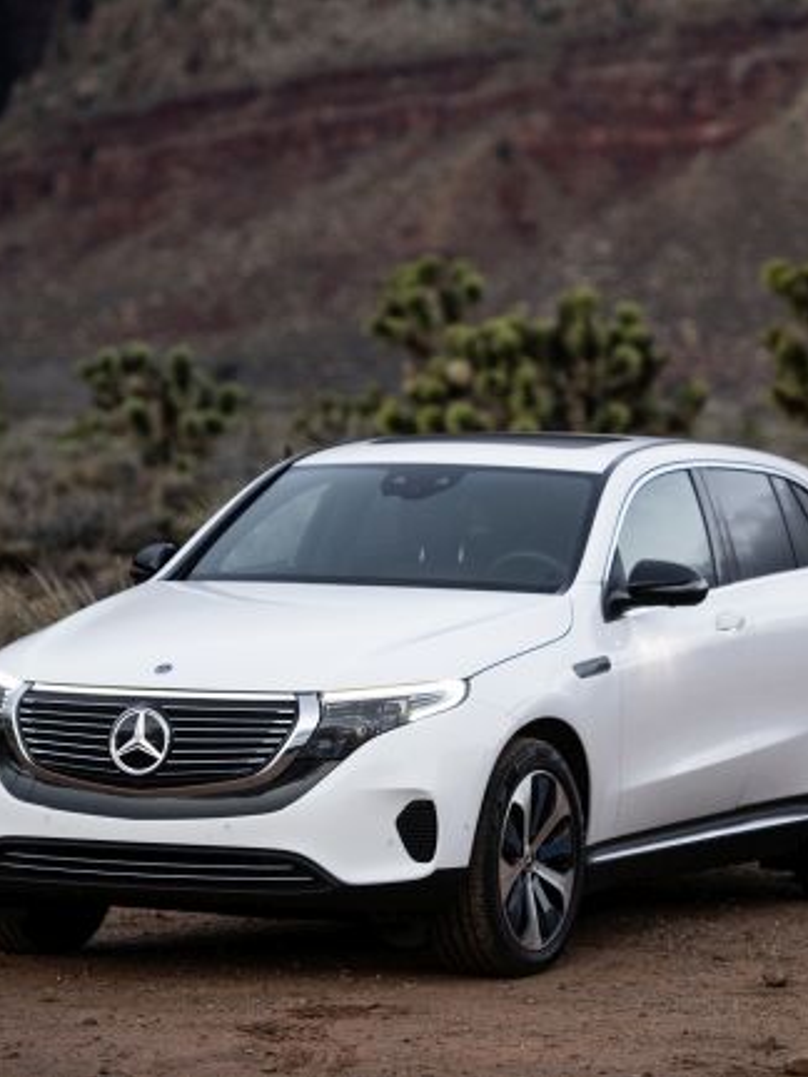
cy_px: 538
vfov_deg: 10.9
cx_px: 549
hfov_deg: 8.2
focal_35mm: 181
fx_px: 5633
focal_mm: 125
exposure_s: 1/400
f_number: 2.8
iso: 800
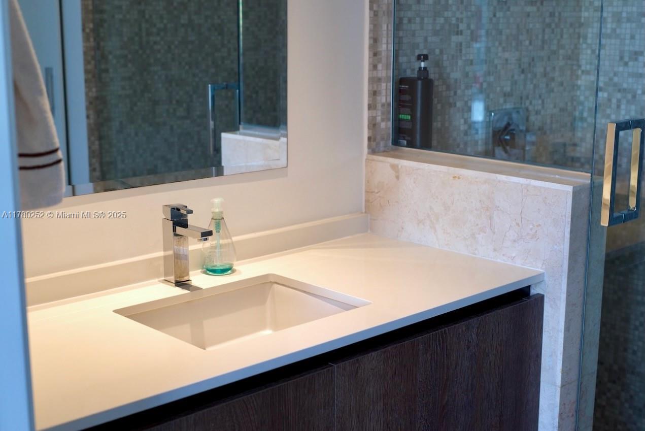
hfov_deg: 39.6
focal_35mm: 50
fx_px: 896
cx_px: 322
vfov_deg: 27.0
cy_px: 216
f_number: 4
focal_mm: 50
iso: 1250
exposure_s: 1/160
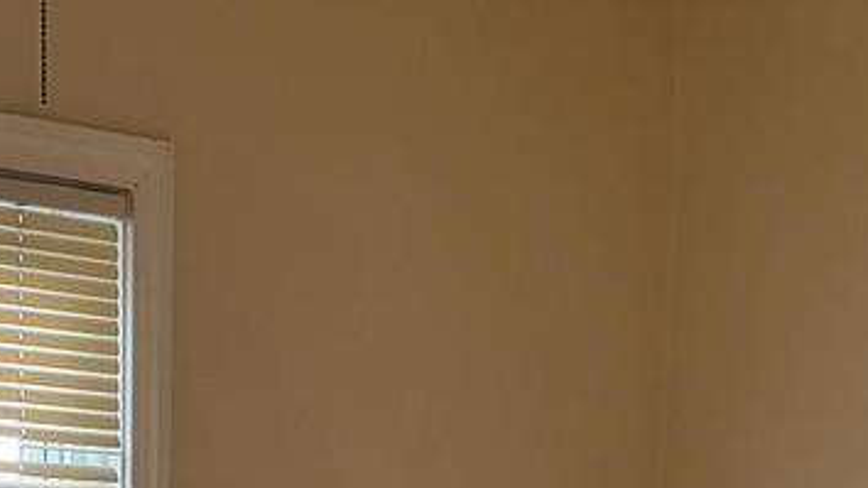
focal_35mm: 123
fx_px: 2831
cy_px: 1449
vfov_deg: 8.4
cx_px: 196
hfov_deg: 17.3
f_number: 1.8
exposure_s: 1/135
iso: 40
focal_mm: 5.4
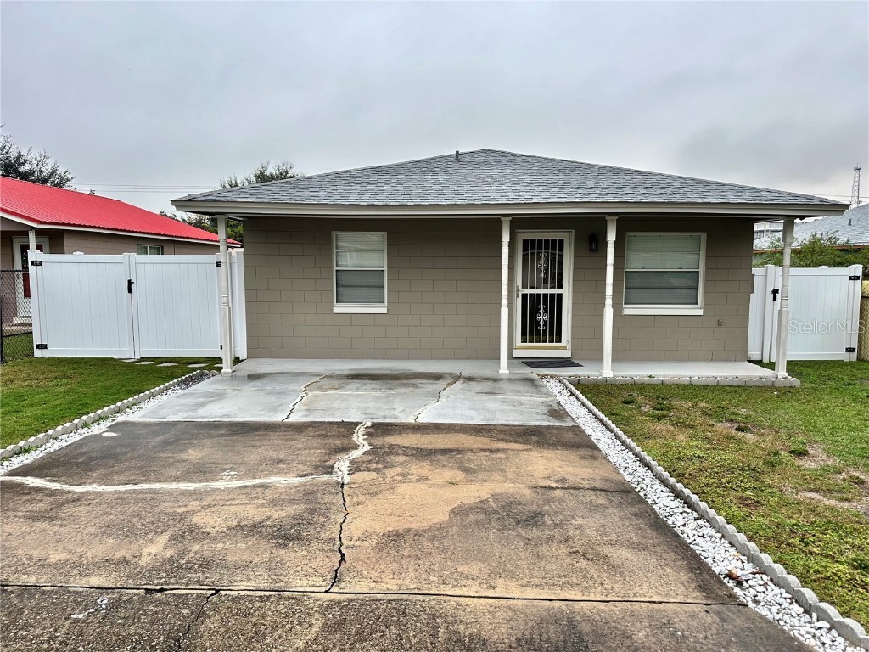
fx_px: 602
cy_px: 326
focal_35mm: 24
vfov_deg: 56.8
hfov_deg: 71.6
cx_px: 434
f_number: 1.78
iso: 80
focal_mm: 6.86
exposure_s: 1/260
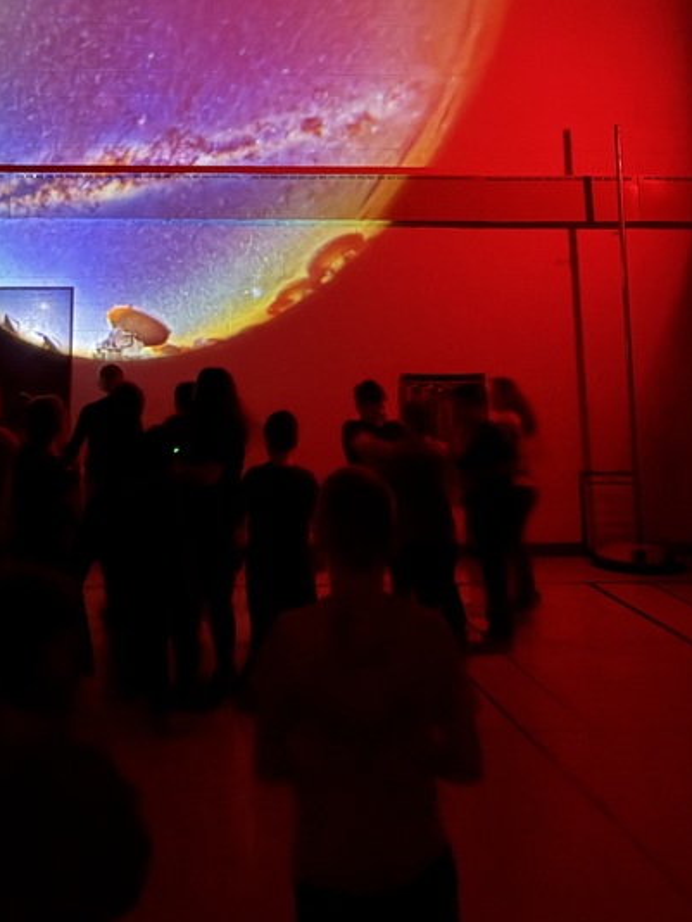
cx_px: 162
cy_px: 83
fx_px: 1225
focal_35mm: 46
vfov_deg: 38.3
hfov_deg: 30.9
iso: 5000
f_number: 1.78
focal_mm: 6.76
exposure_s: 1/5
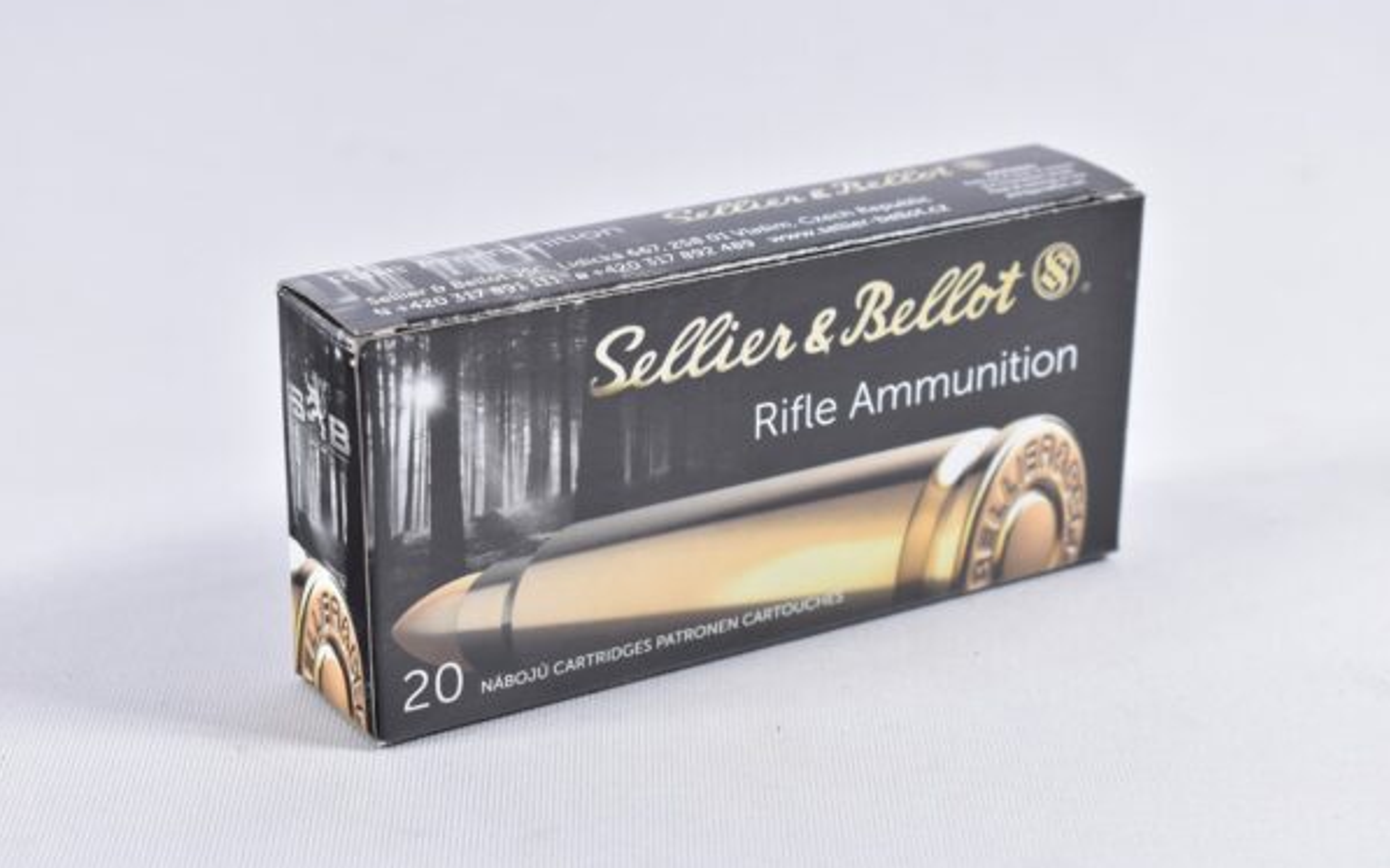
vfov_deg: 15.4
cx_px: 696
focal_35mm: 85
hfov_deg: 24.5
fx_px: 3201
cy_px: 428
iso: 640
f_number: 5.6
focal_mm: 55
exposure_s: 1/50
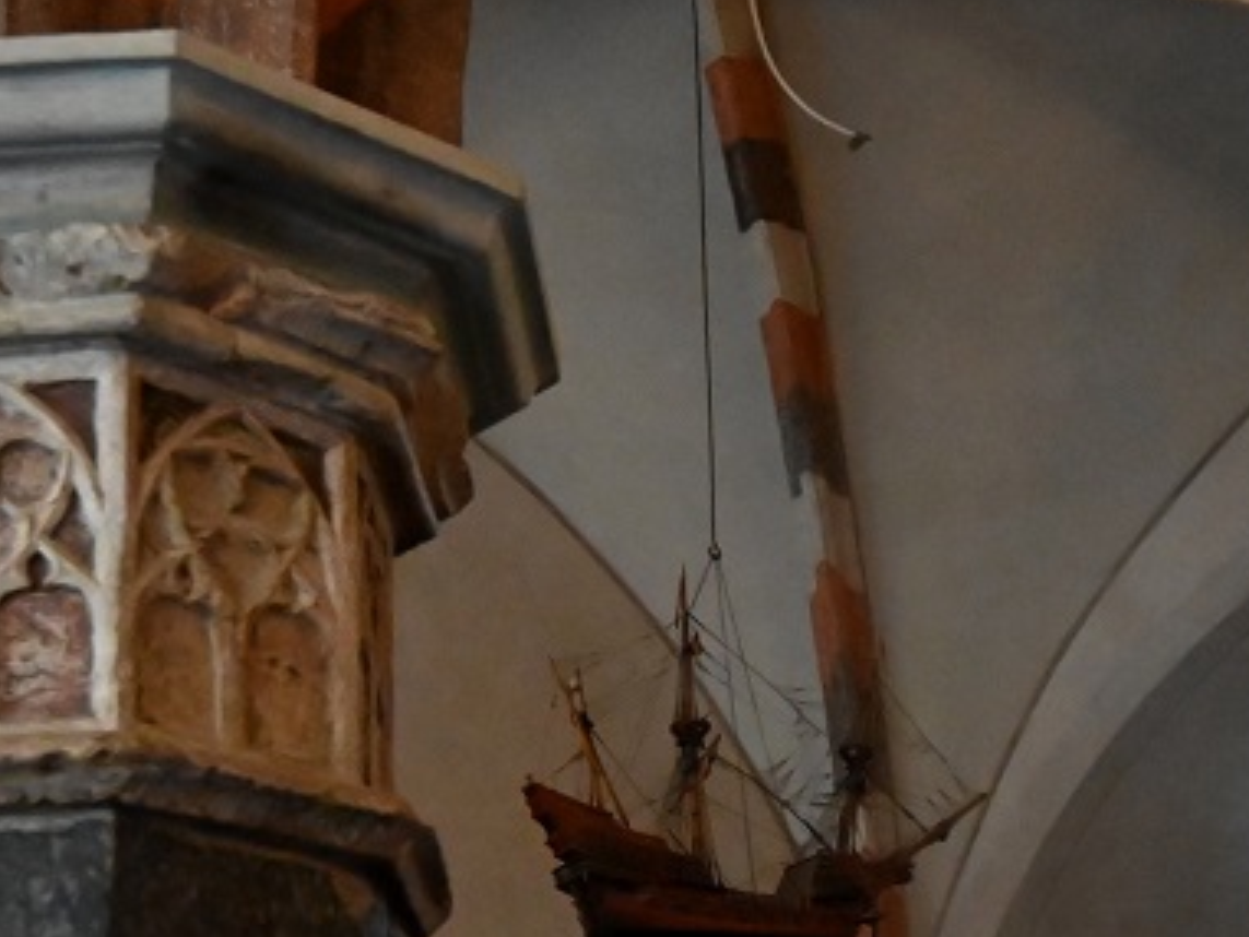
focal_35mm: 79
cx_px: 757
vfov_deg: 18.6
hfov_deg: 24.7
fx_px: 2851
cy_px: 703
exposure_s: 1/60
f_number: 4
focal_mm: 22
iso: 8000
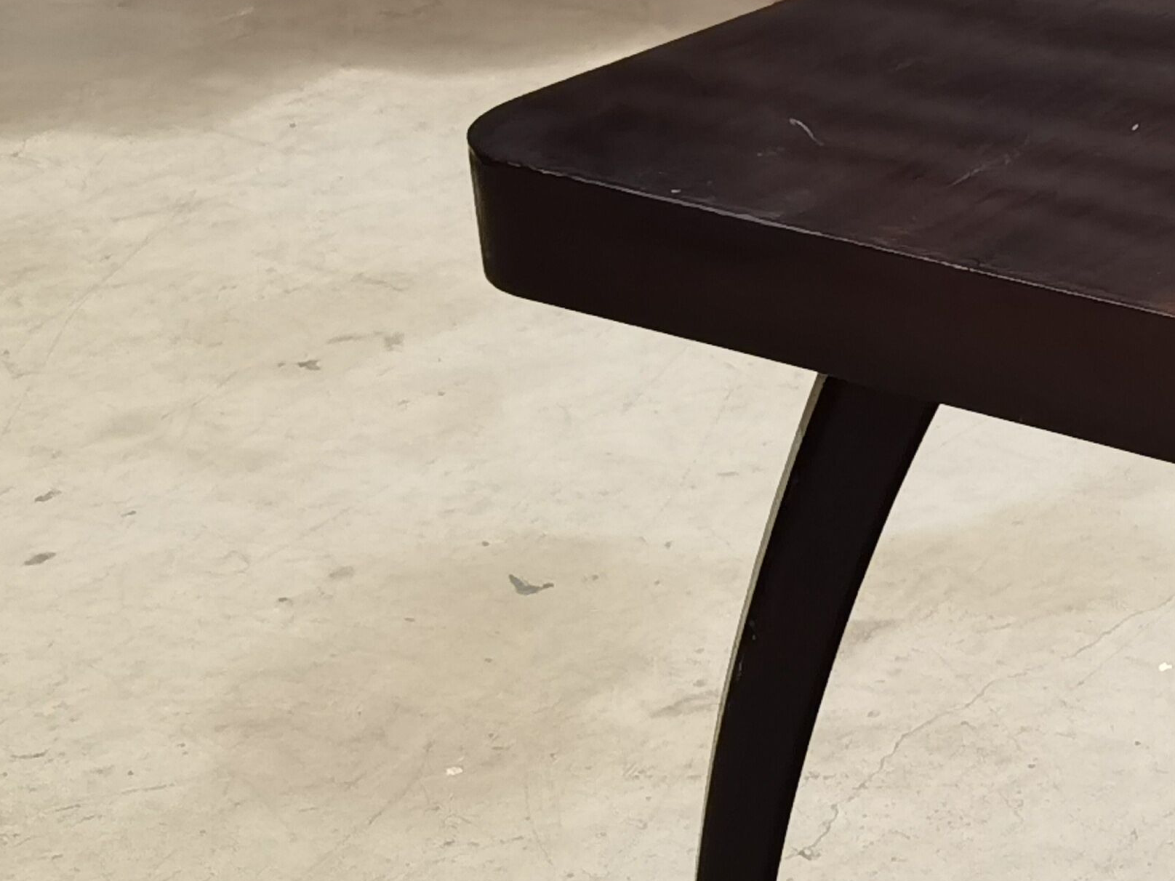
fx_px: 3700
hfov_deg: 17.2
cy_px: 728
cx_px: 1437
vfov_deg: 13.5
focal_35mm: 109
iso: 400
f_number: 1.9
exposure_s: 1/50
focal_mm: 6.71
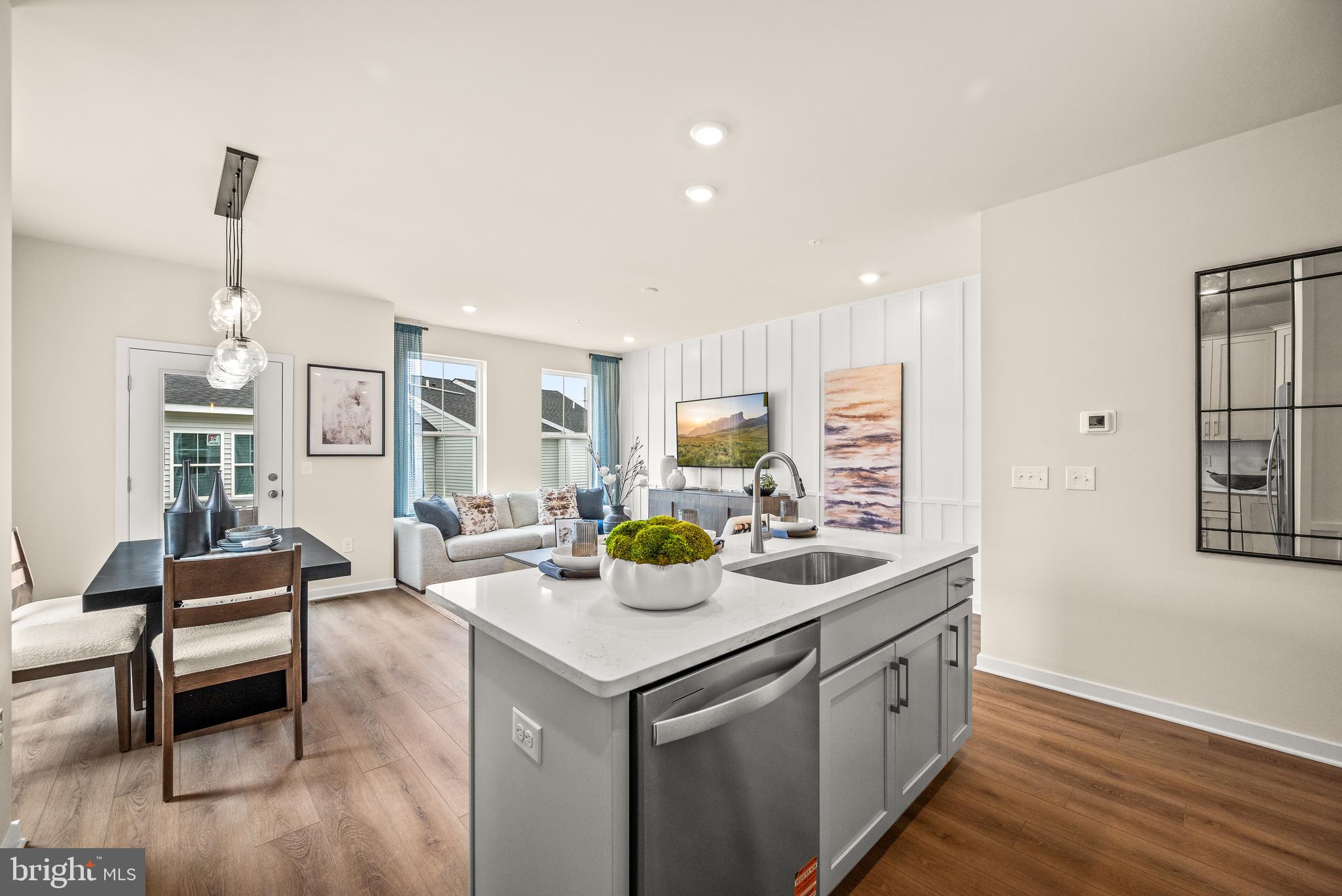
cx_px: 671
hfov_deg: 104.2
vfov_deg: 81.3
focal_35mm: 14
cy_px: 448
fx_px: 522
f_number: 8
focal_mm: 14
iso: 400
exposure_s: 1/15
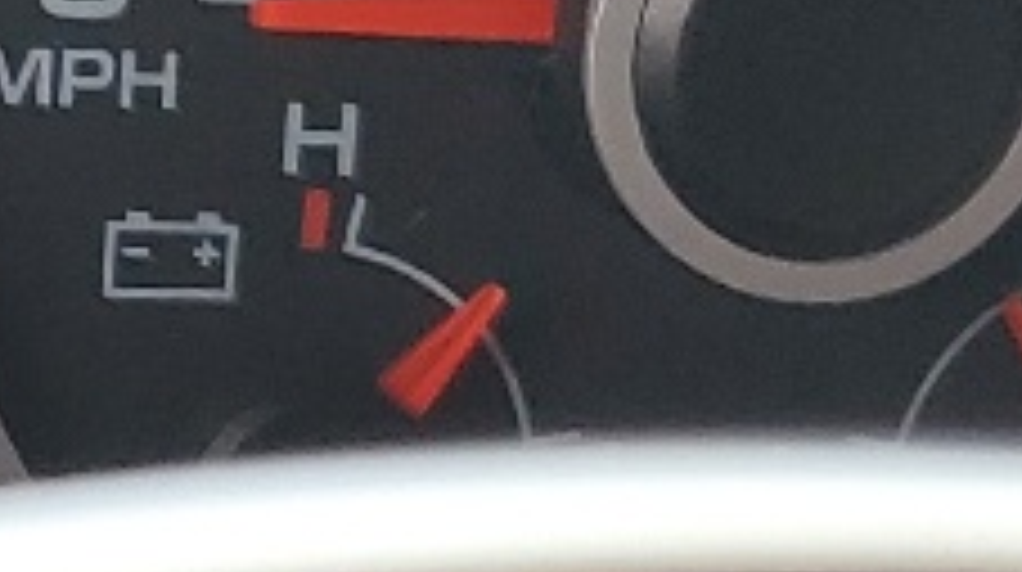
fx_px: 5413
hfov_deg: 10.0
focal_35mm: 200
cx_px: -995
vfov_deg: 5.9
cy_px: -586
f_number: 1.5
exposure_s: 1/127
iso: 50
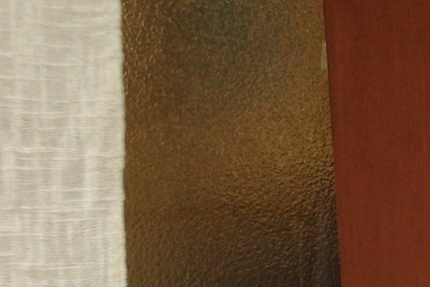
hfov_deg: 13.9
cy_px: 270
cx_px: 799
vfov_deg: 10.6
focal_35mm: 129
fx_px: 1540
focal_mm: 4.12
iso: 50
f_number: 2.4
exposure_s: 1/30
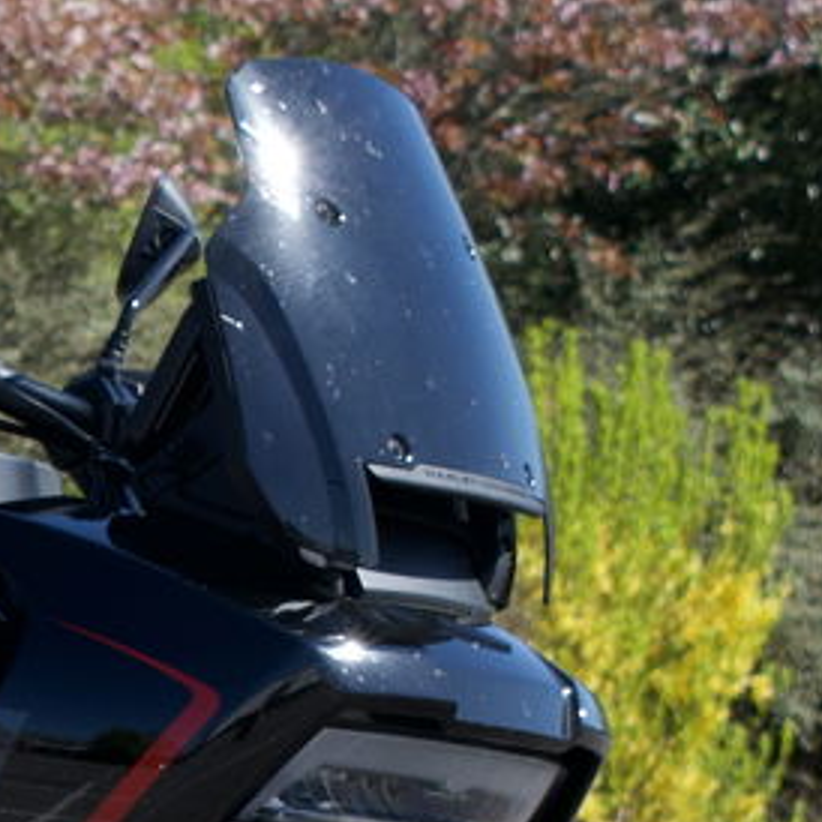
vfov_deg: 4.7
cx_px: -417
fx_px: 10075
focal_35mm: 375
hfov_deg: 4.6
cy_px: 813
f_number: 8
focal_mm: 42
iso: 200
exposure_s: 1/400
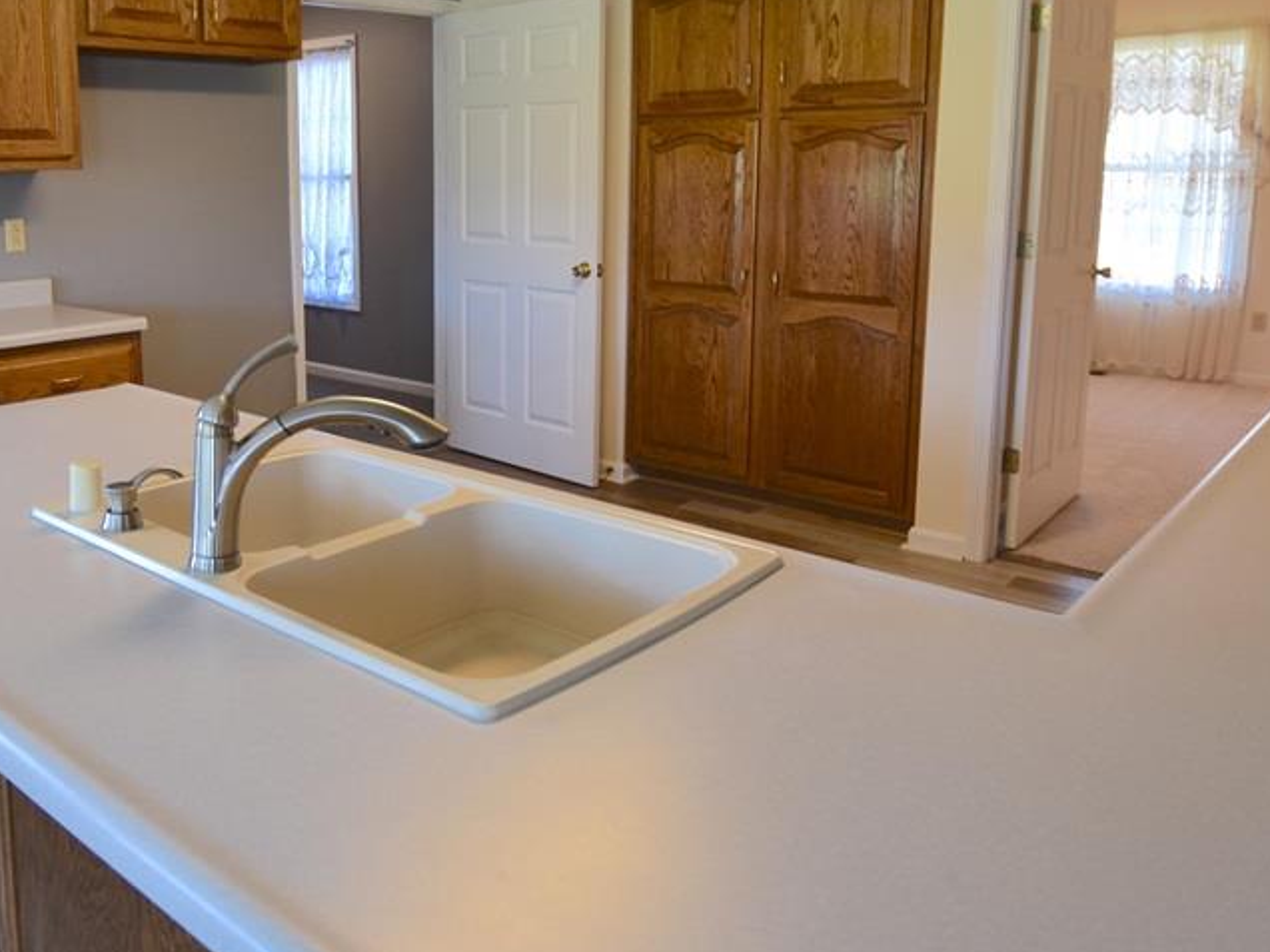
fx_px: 1064
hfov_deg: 59.4
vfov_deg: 47.7
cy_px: 348
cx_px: 367
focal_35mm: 29
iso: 125
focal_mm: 10
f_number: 3.5
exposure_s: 1/15
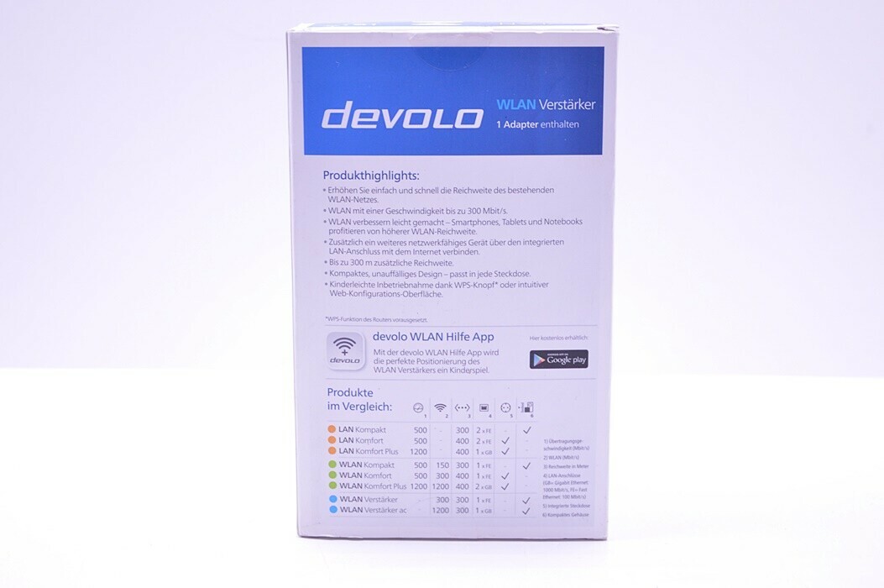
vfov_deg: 23.7
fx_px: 1398
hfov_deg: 35.1
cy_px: 294
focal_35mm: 57
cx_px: 442
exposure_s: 1/100
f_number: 4.5
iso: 400
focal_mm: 38
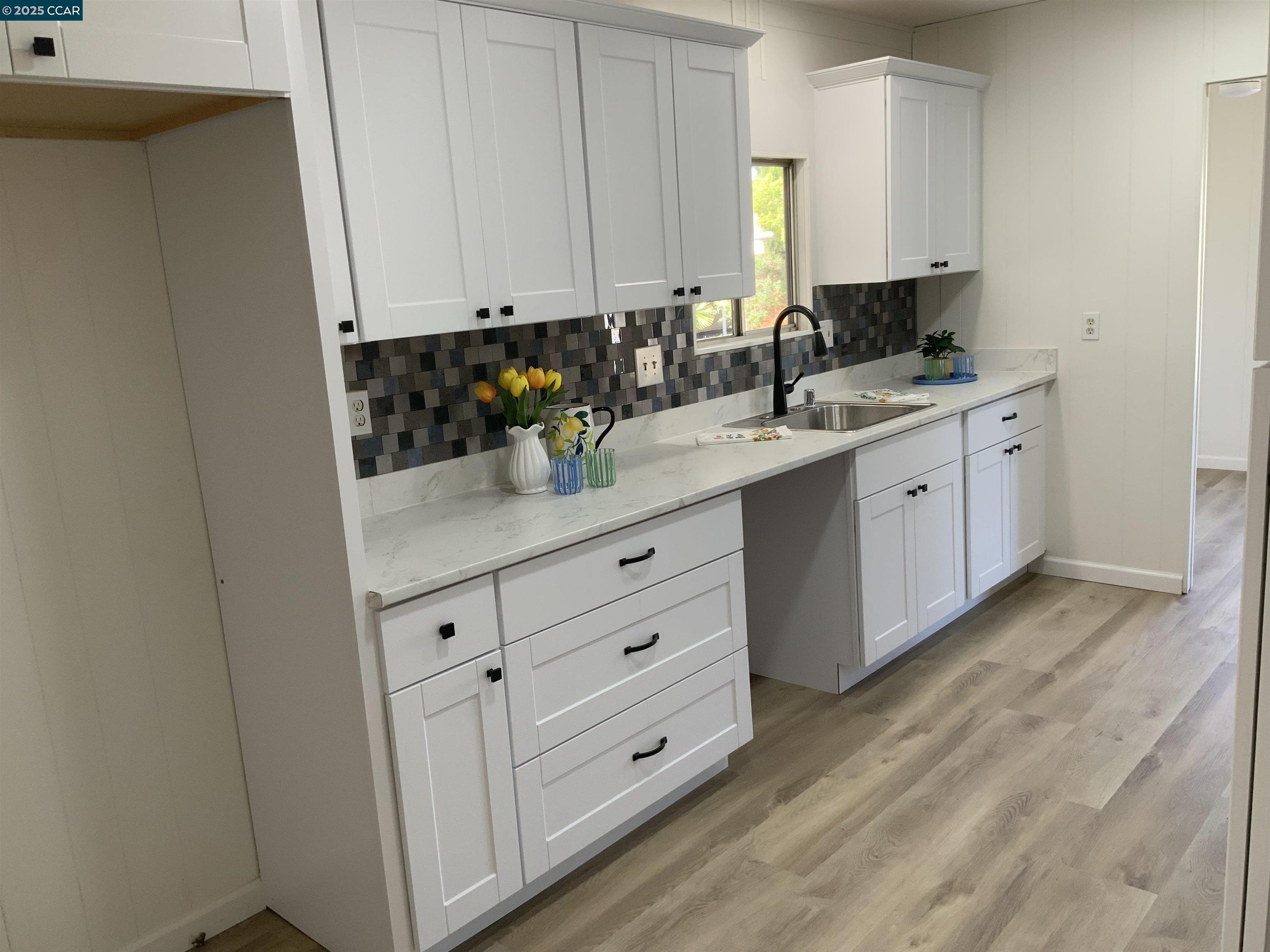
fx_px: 1064
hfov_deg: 61.7
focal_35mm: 29
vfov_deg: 48.2
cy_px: 476
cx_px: 635
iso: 64
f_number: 1.8
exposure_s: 1/120
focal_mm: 3
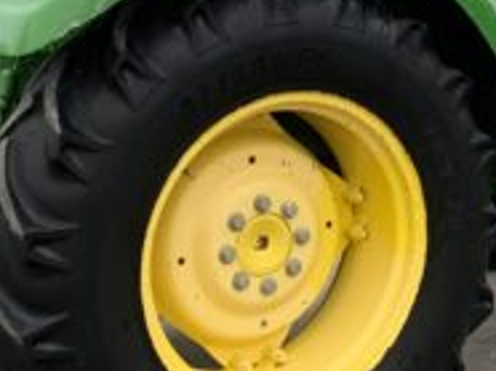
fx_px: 1431
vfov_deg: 14.6
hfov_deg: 19.2
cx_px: 469
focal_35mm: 100
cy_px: 48
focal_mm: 3
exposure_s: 1/122
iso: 50
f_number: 1.8
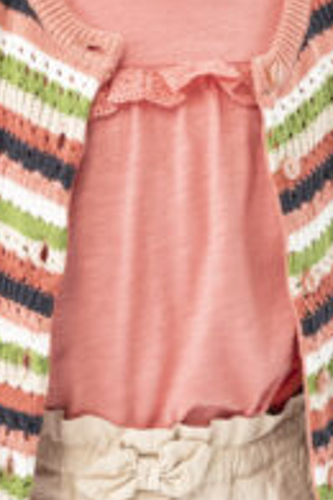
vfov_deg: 19.2
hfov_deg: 12.9
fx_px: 1471
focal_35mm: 106
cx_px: 243
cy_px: 135
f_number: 7.1
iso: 200
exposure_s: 1/200
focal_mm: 46
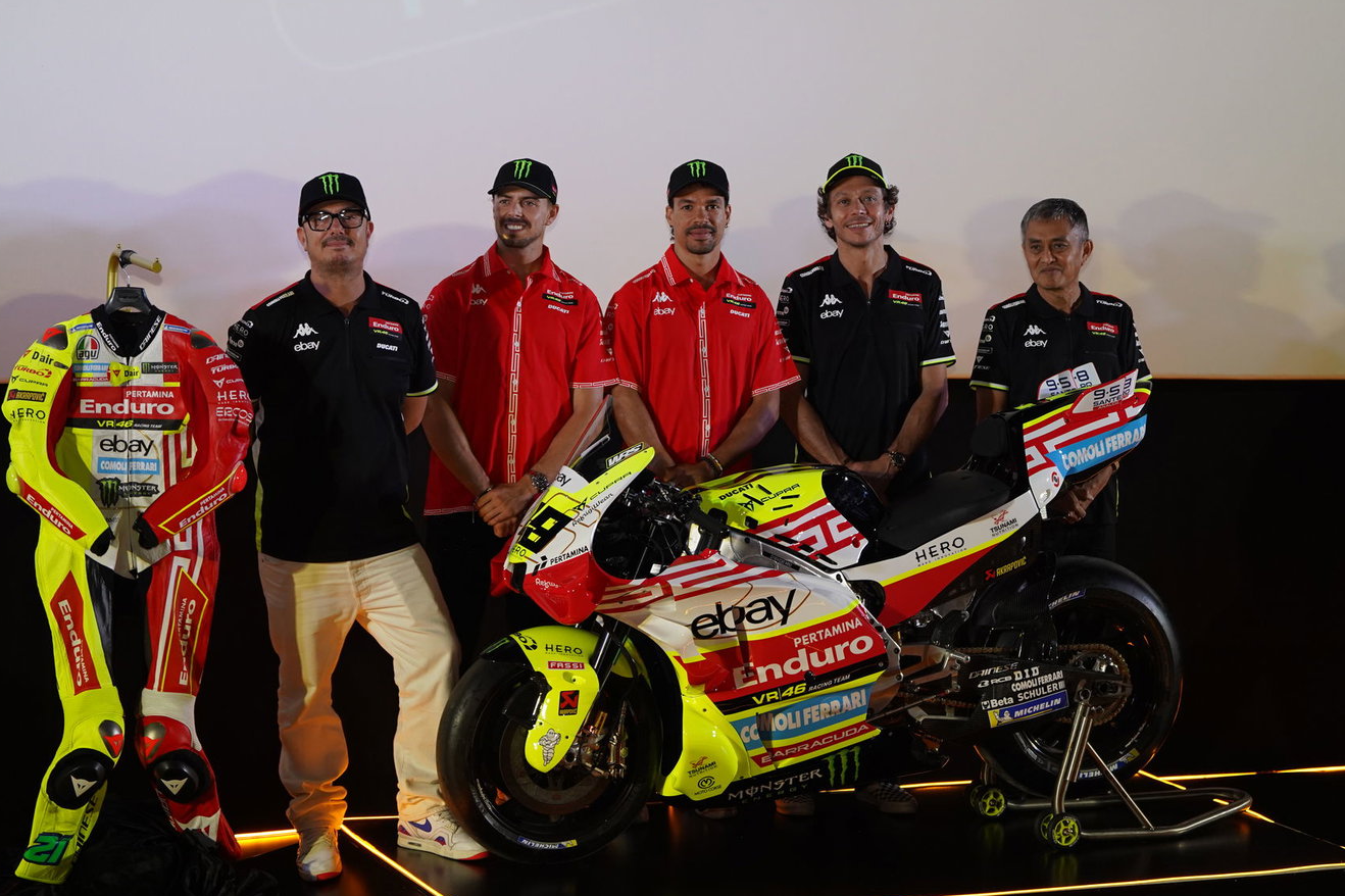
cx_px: 654
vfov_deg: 16.1
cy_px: 425
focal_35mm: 85
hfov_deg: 23.9
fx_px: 3175
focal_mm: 70
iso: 1600
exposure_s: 1/320
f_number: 2.8
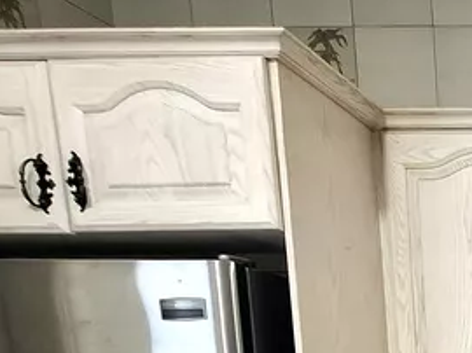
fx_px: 613
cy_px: 444
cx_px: 674
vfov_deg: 27.5
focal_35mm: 45
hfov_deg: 29.5
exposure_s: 1/50
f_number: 2.2
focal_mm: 1.74
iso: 125
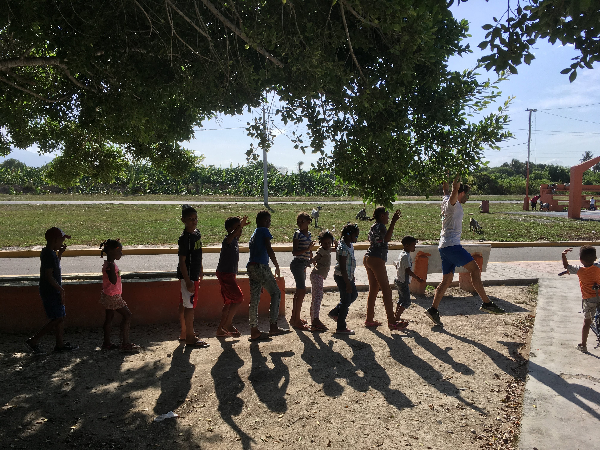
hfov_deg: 61.7
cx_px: 300
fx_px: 503
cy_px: 225
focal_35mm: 29
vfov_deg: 48.2
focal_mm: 4.15
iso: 25
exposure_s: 1/1479
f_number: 2.2
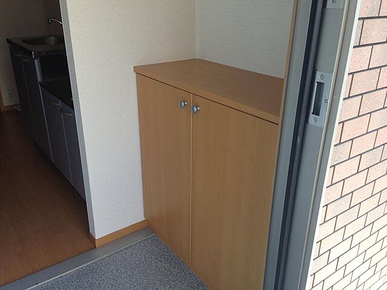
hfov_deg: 55.4
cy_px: 145
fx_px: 369
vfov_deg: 42.9
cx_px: 194
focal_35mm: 33
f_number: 2.4
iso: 80
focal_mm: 4.13
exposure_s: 1/120
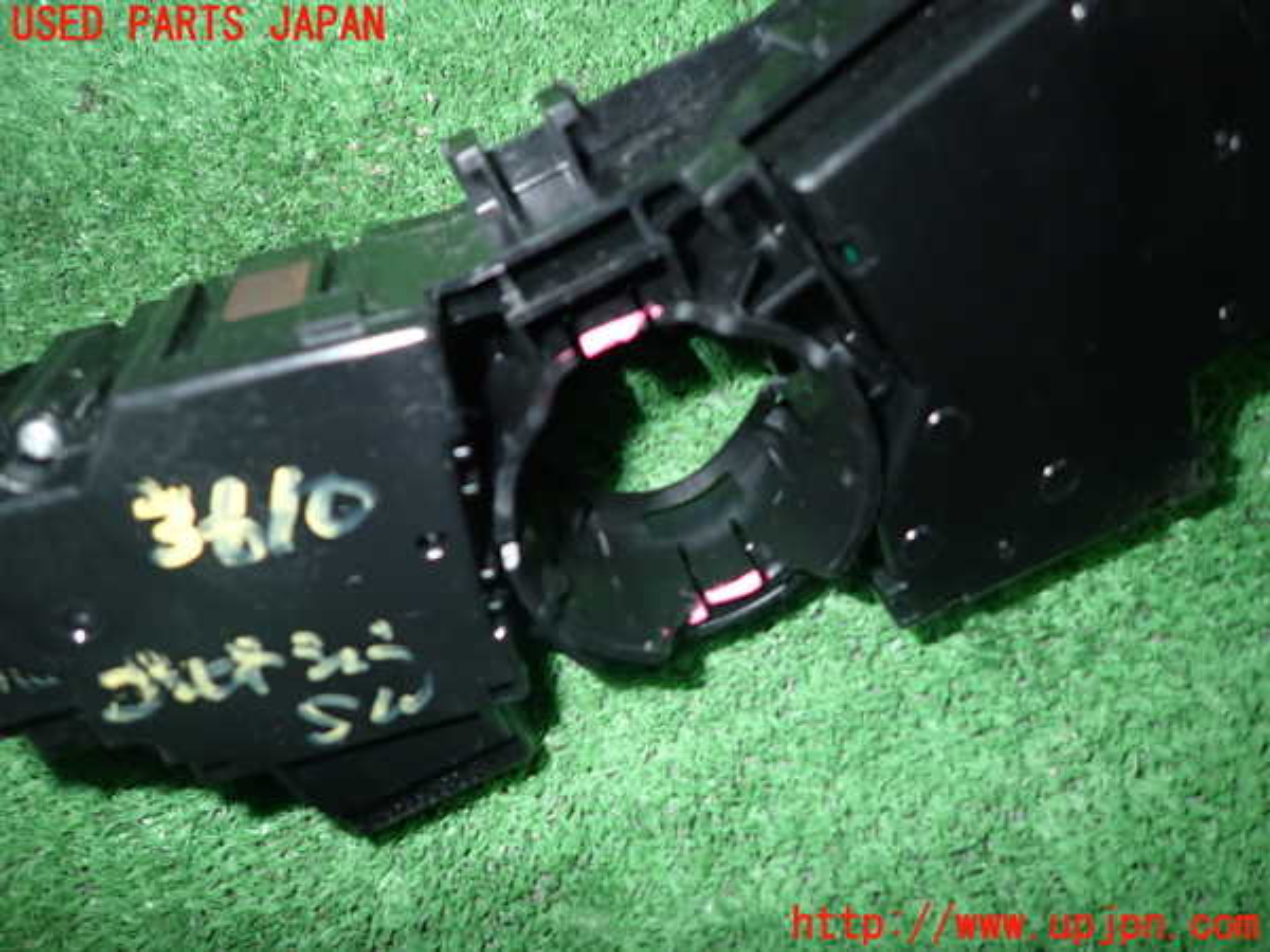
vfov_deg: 54.9
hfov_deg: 69.4
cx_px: 635
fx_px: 917
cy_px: 476
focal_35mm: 25
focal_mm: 4.5
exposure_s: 1/30
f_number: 5.6
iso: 200
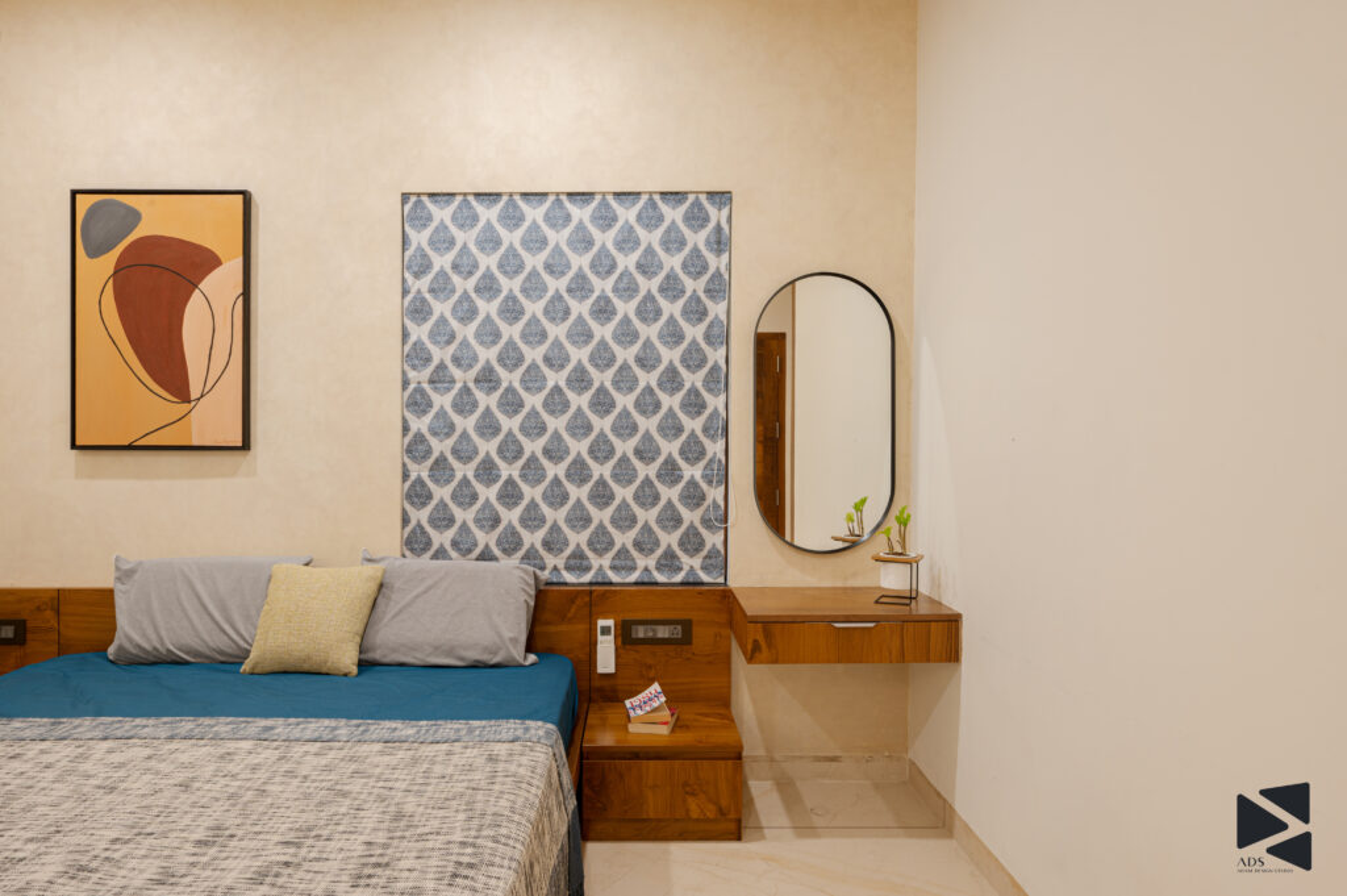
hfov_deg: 78.6
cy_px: 448
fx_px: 822
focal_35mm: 22
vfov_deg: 57.1
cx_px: 674
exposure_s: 1
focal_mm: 22
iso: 400
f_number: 11
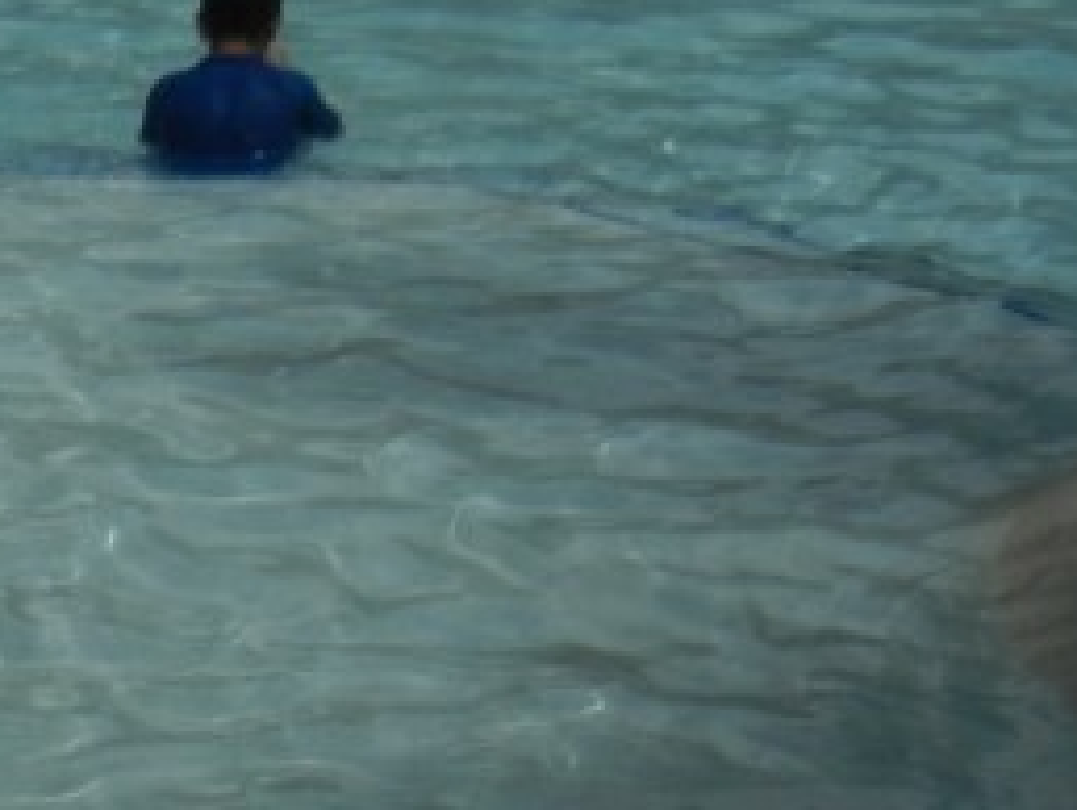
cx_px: -756
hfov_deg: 14.8
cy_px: 1111
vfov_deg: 12.0
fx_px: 3706
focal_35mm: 119
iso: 160
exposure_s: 1/2000
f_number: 7
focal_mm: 5.4
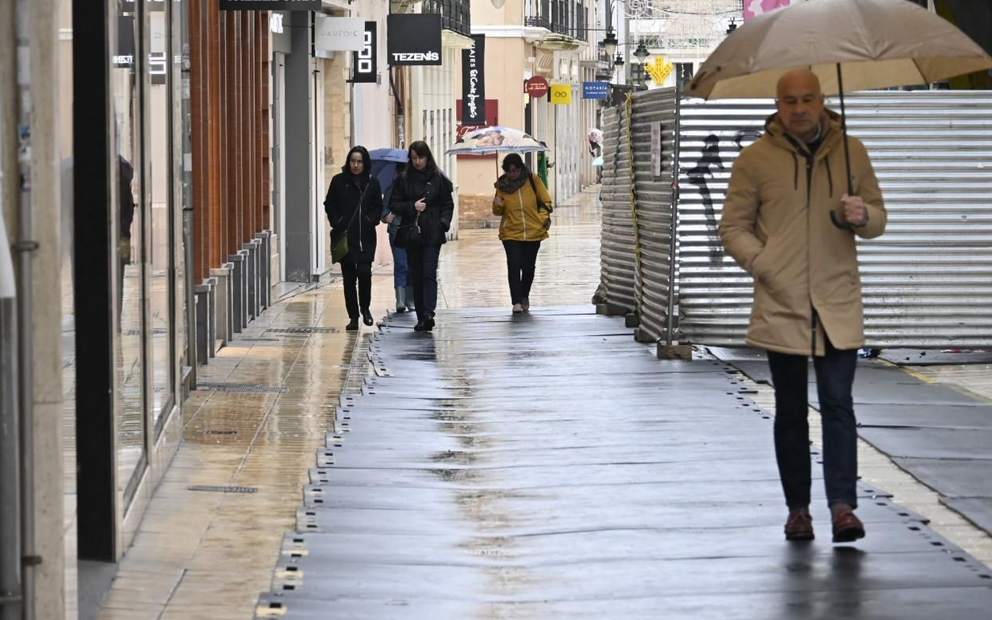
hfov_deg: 14.1
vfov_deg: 8.8
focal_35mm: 149
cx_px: 480
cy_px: 241
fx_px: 4019
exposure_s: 1/250
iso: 800
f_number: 4.8
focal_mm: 75
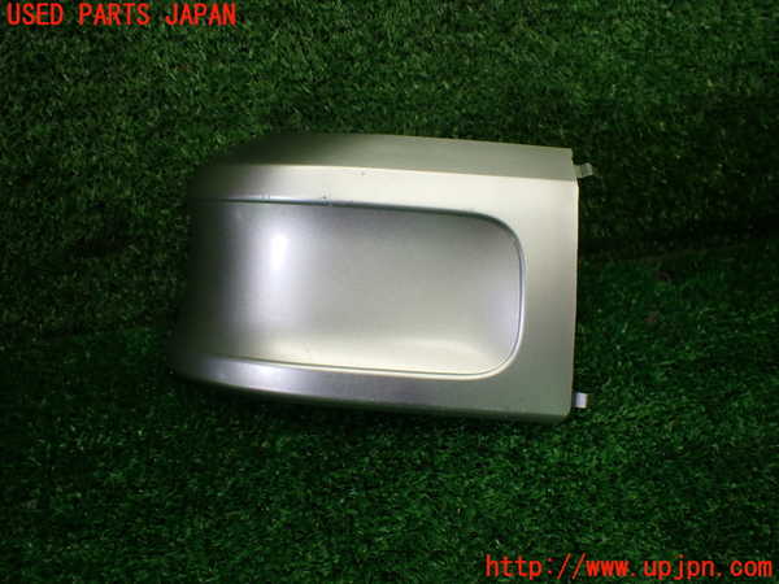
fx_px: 675
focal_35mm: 30
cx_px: 390
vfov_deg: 46.8
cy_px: 292
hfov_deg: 60.0
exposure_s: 1/125
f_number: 2.3
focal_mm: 5.4
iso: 125
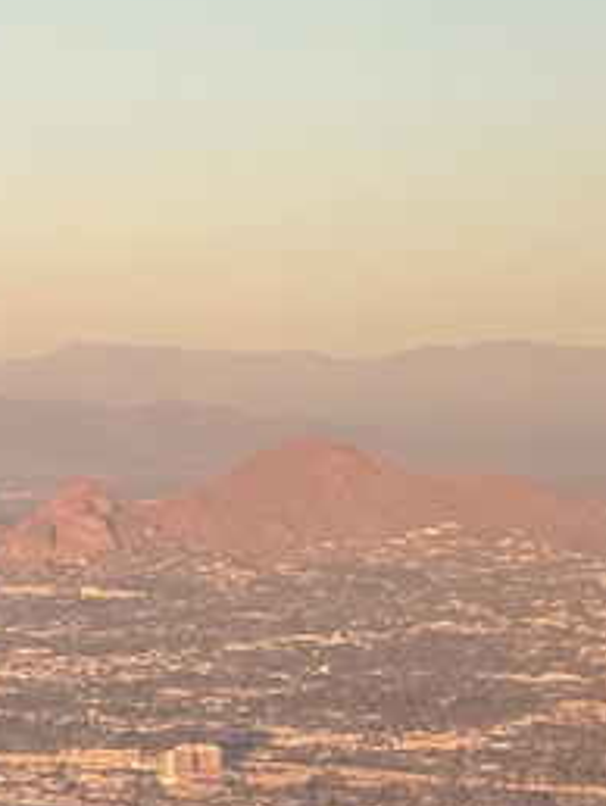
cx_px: -494
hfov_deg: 7.0
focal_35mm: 206
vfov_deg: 9.4
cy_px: 1025
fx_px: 4800
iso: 40
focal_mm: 6
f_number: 2
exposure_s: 1/448
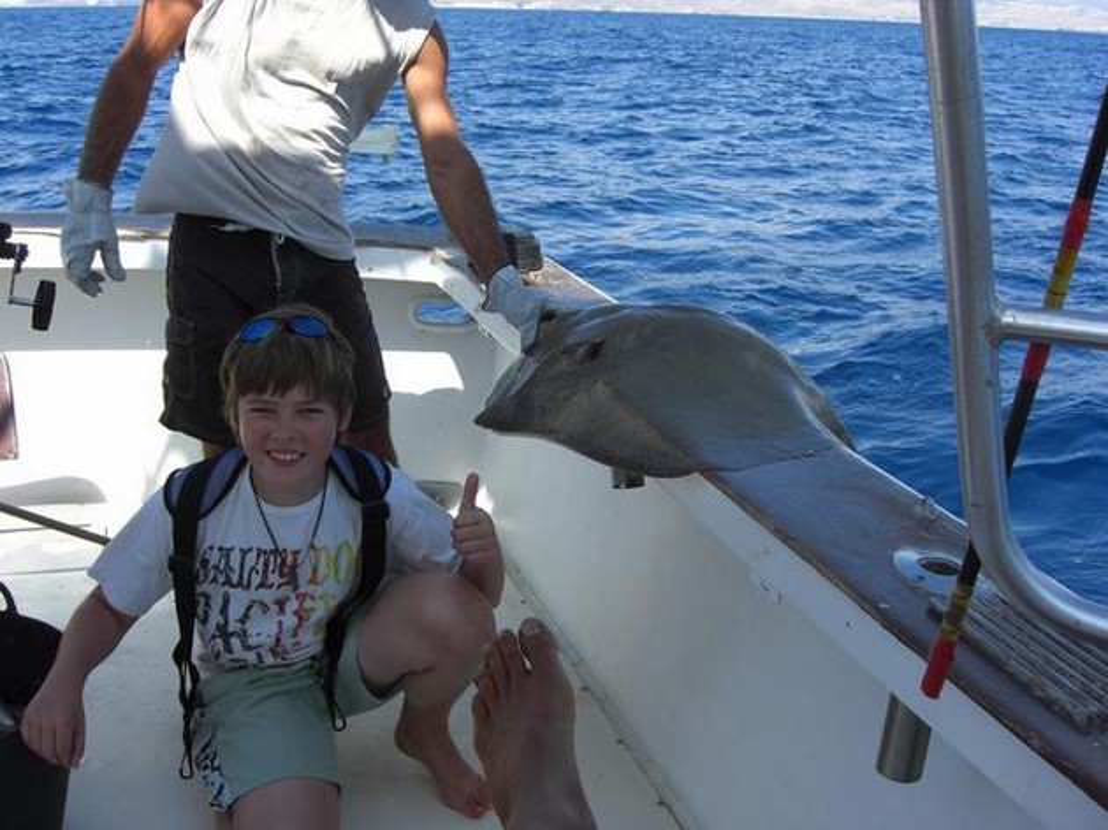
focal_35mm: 38
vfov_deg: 37.7
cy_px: 415
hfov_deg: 49.0
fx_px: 1216
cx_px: 554
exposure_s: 1/400
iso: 80
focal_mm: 7.9
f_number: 4
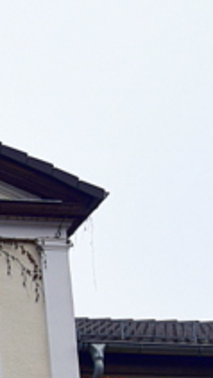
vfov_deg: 17.0
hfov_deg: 9.1
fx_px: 1252
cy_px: 314
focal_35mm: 125
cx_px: -222
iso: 400
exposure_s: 1/125
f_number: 9
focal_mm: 21
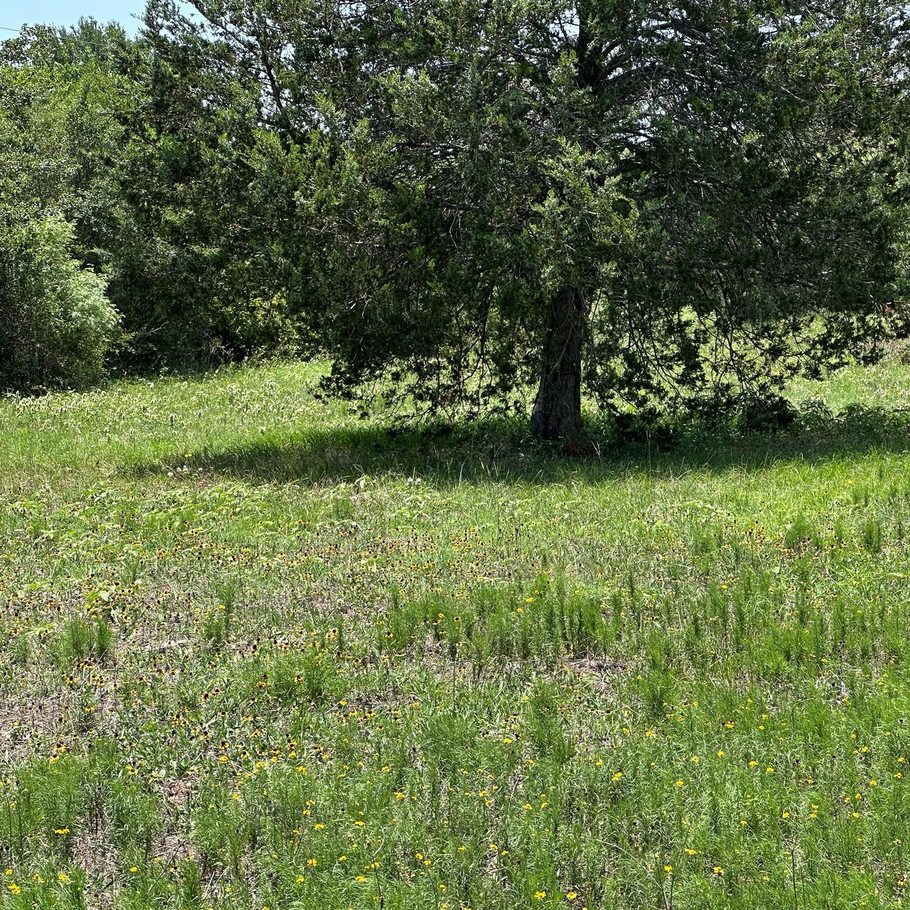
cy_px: 437
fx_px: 2855
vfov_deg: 18.1
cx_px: 586
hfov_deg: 18.1
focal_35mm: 96
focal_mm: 9
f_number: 2.8
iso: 32
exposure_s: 1/334
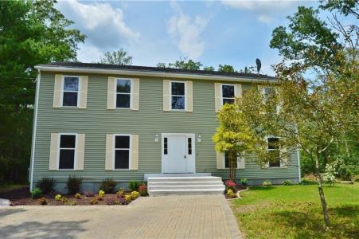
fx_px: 269
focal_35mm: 27
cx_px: 180
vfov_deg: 47.9
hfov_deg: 67.4
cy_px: 120
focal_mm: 18
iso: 280
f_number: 11
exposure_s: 1/500
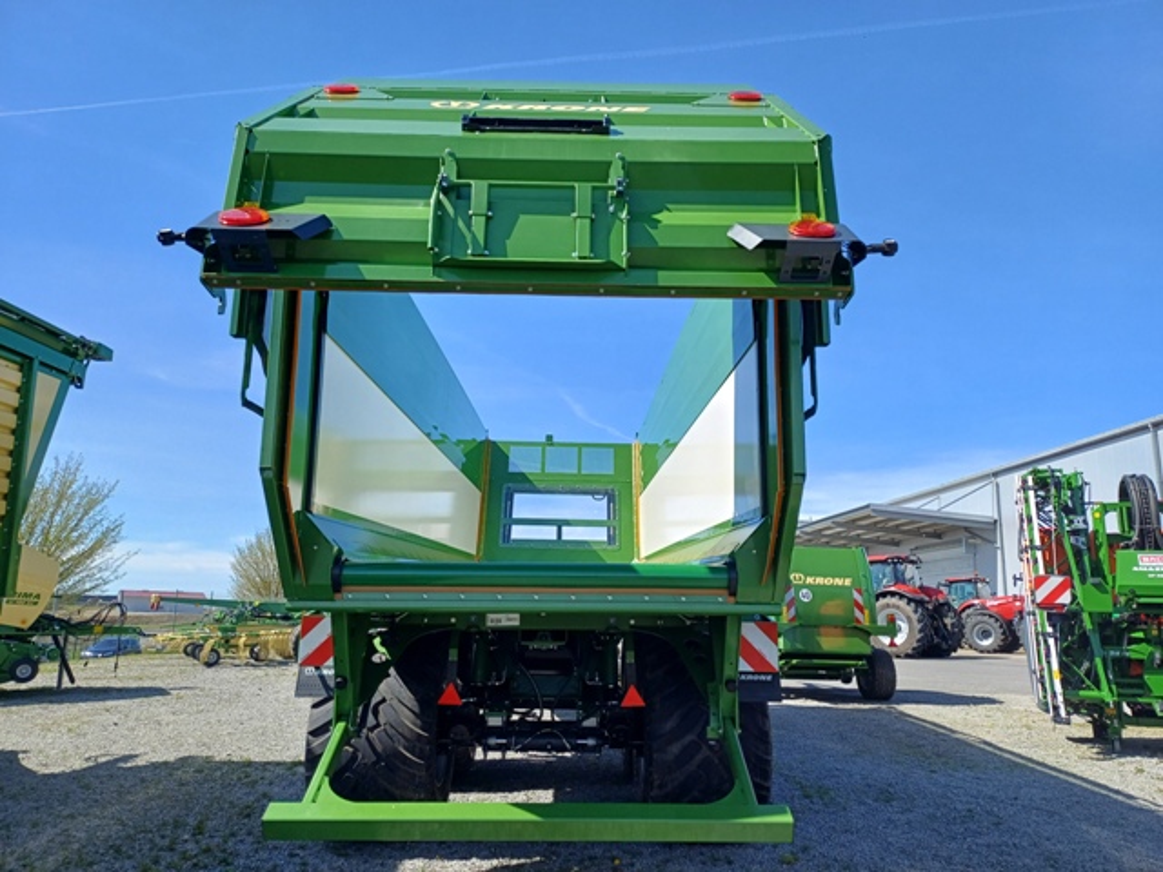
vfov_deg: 54.9
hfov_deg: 69.4
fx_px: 840
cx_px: 582
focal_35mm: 25
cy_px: 436
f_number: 1.8
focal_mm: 4.65
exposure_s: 1/898
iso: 50
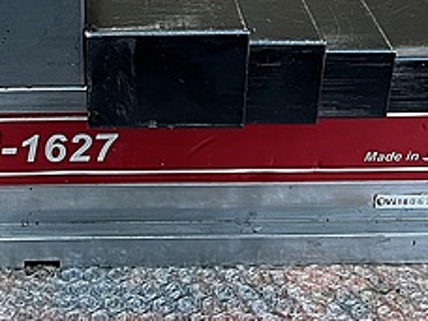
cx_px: 94
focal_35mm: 73
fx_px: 903
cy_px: 30
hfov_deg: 26.3
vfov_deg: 19.8
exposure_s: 1/60
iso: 160
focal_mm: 5.1
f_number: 1.6
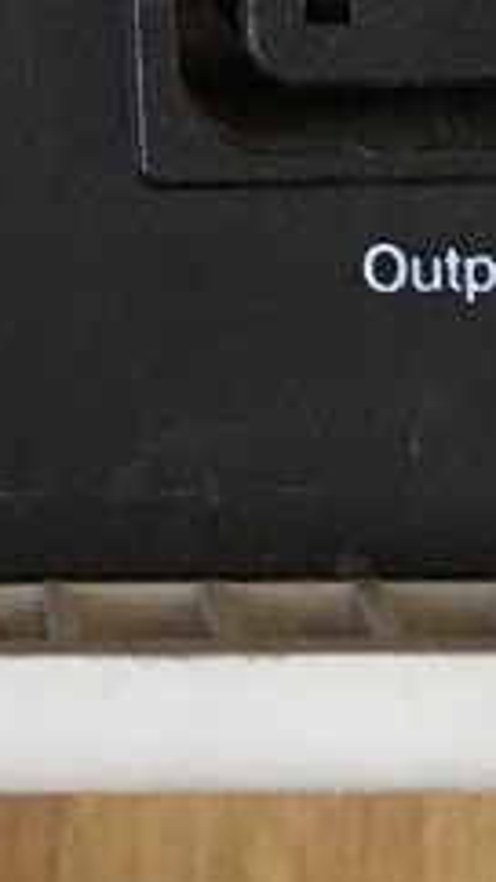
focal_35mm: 174
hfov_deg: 6.8
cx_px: -408
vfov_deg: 11.1
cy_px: -924
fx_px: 4071
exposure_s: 1/17
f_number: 2.2
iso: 200
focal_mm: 4.15
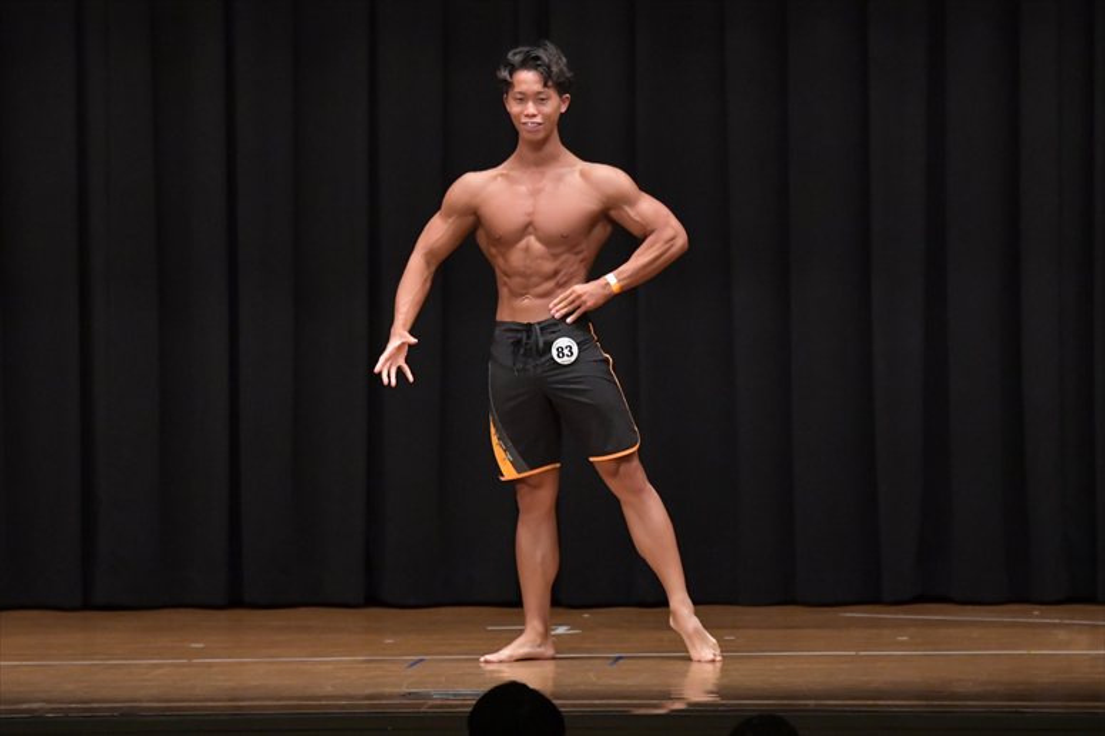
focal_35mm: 217
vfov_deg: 6.3
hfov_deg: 9.5
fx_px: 6658
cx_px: 552
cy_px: 368
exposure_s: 1/400
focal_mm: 145
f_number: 5.6
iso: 6400
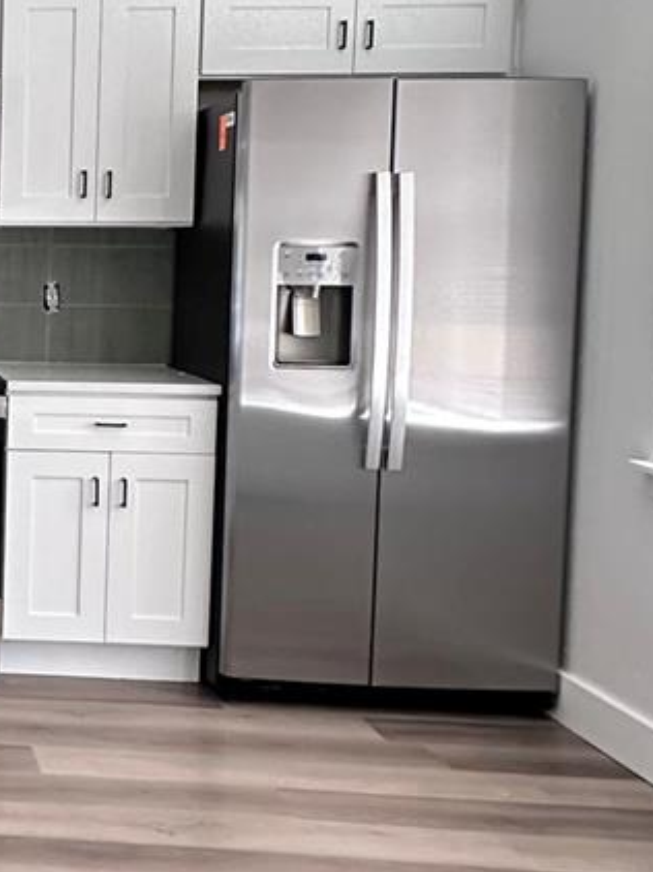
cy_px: 347
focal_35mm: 51
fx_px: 1284
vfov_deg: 37.4
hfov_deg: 23.5
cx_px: -293
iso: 500
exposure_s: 1/60
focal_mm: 2.22
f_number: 2.2
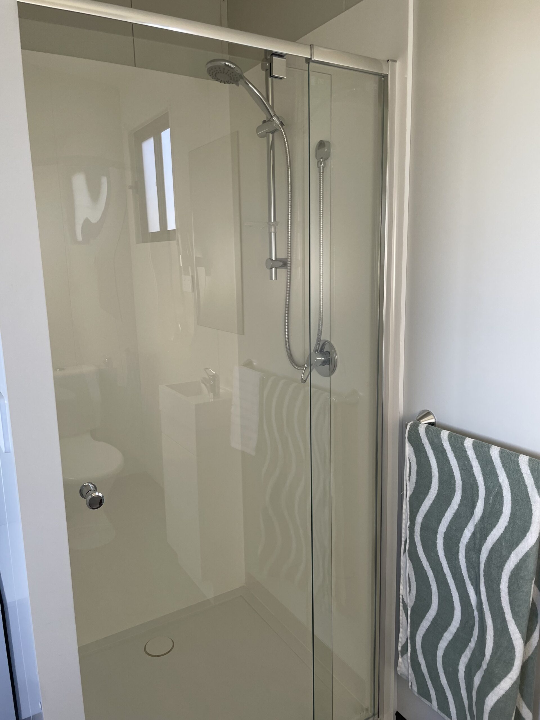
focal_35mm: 26
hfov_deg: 53.1
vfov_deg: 67.3
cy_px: 360
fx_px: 541
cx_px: 270
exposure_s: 1/121
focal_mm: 4.2
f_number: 1.6
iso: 80
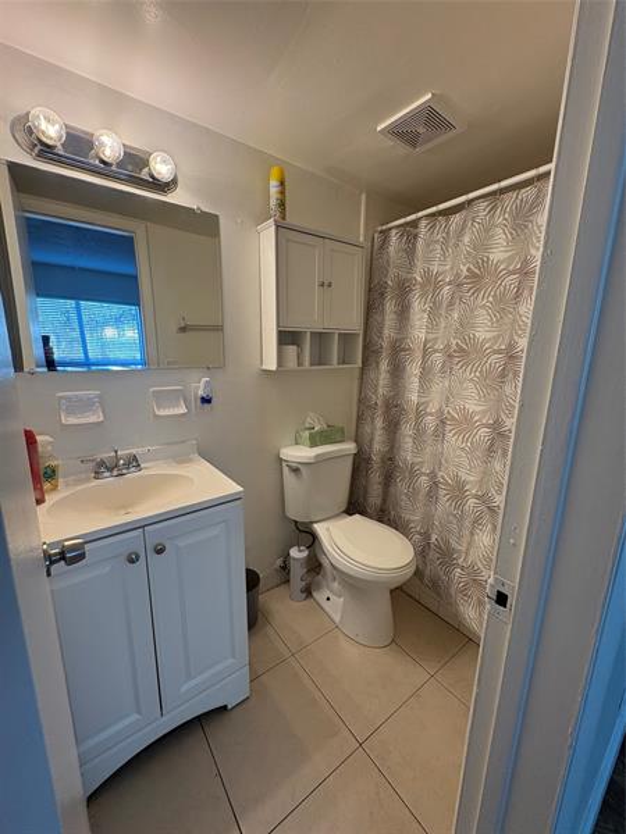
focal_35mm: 14
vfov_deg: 102.1
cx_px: 313
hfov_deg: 85.7
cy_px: 417
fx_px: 338
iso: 125
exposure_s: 1/60
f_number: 2.2
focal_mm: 2.22
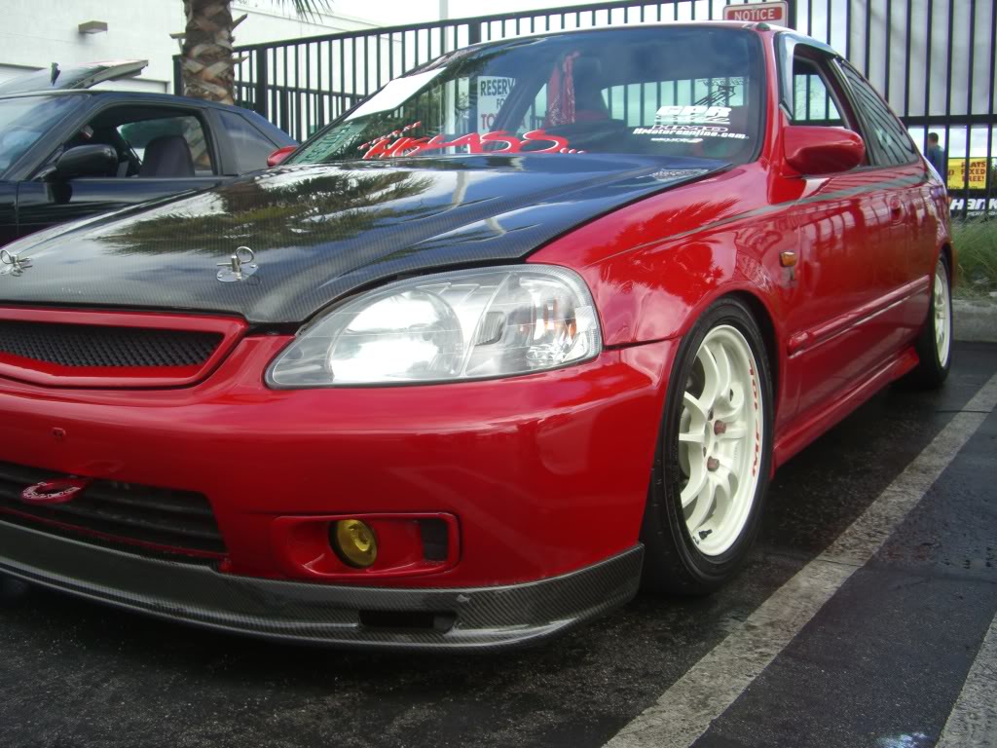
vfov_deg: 37.7
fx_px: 1094
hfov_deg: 49.0
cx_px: 498
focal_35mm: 38
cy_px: 374
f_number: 2.8
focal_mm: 7.9
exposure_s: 1/400
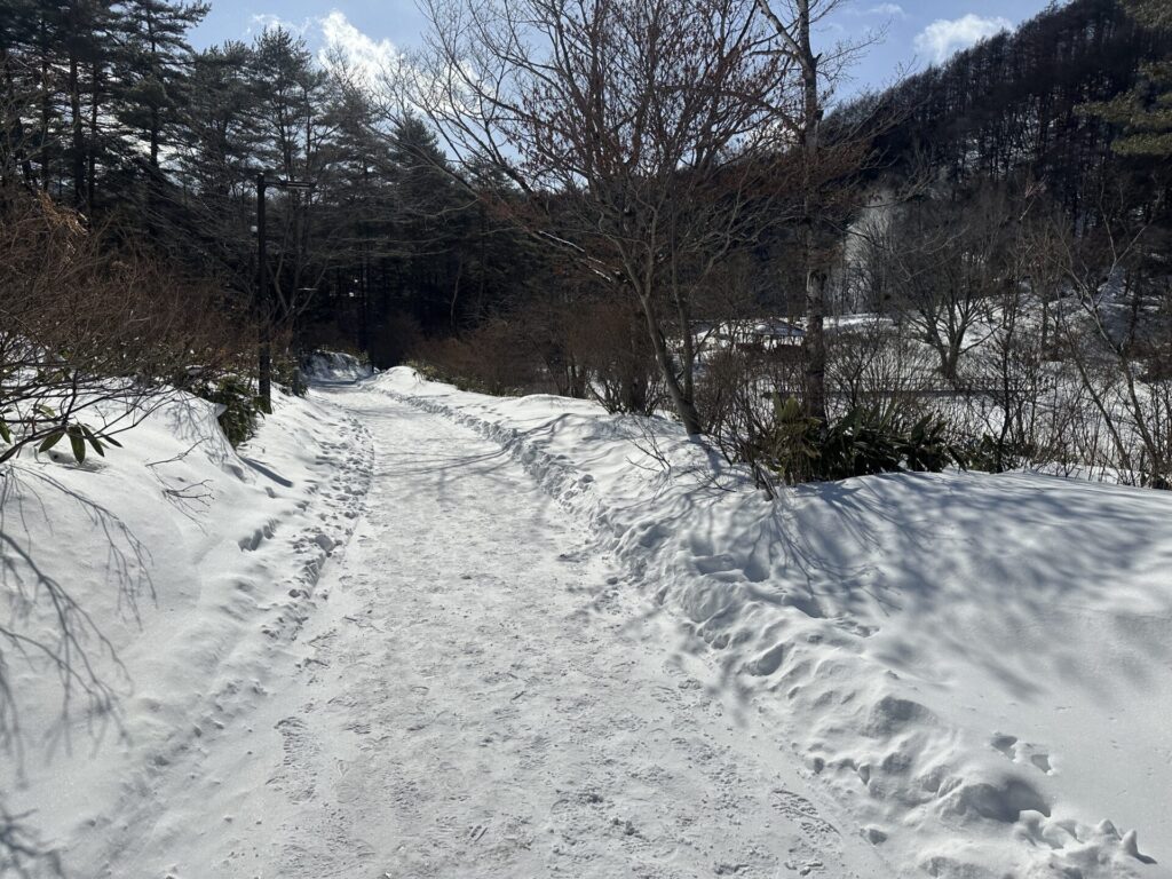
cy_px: 440
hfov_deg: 71.6
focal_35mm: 24
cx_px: 586
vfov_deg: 56.8
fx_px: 813
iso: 80
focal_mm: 6.86
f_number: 1.78
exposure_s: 1/18519
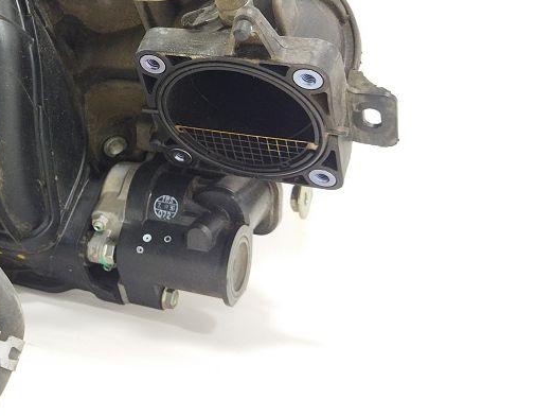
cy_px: 112
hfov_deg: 28.9
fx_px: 992
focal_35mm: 62
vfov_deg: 23.4
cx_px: -20
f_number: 1.79
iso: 169
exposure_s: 1/100
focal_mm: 4.71
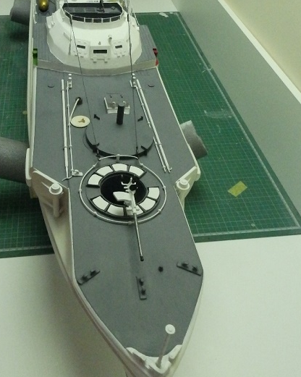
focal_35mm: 33
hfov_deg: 43.9
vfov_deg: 54.0
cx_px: 102
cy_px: 161
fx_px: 368
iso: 1600
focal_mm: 4
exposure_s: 1/160
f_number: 3.4
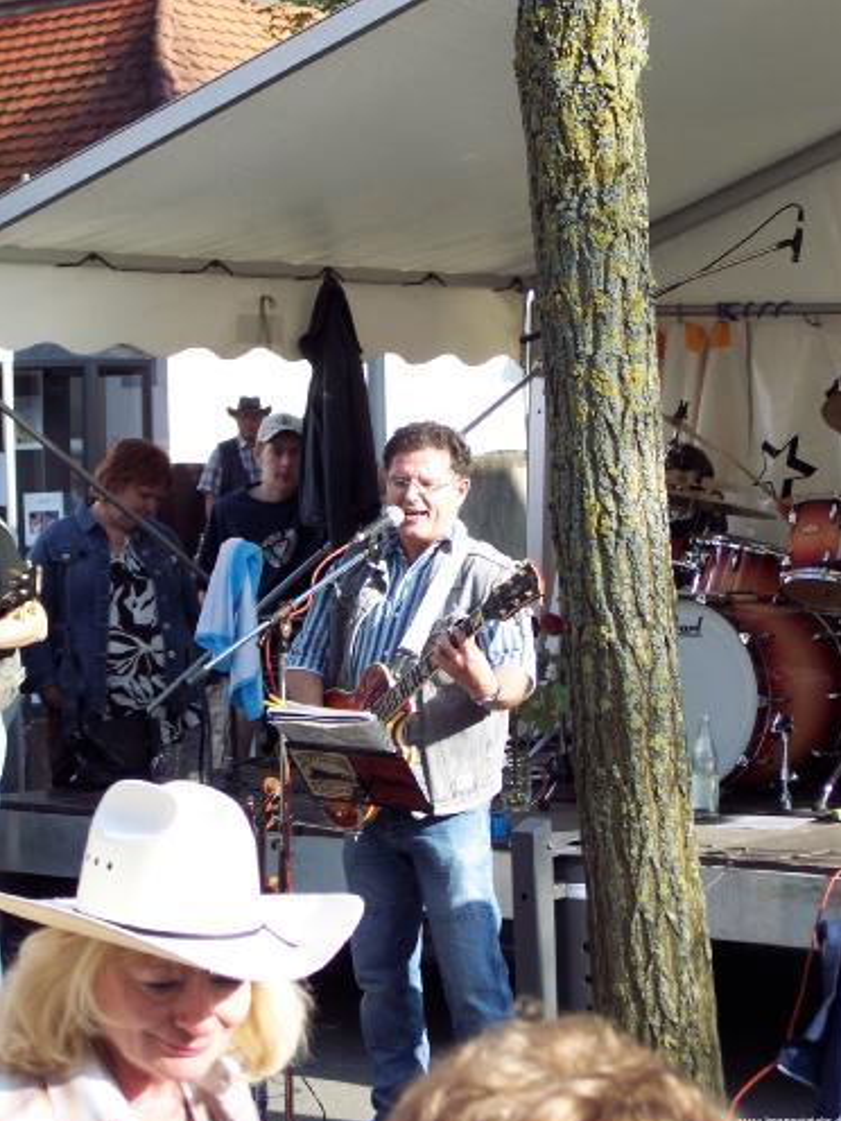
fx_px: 3822
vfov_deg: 16.7
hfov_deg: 12.6
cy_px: 563
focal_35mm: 118
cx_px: 422
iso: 100
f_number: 4.8
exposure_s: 1/125
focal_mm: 24
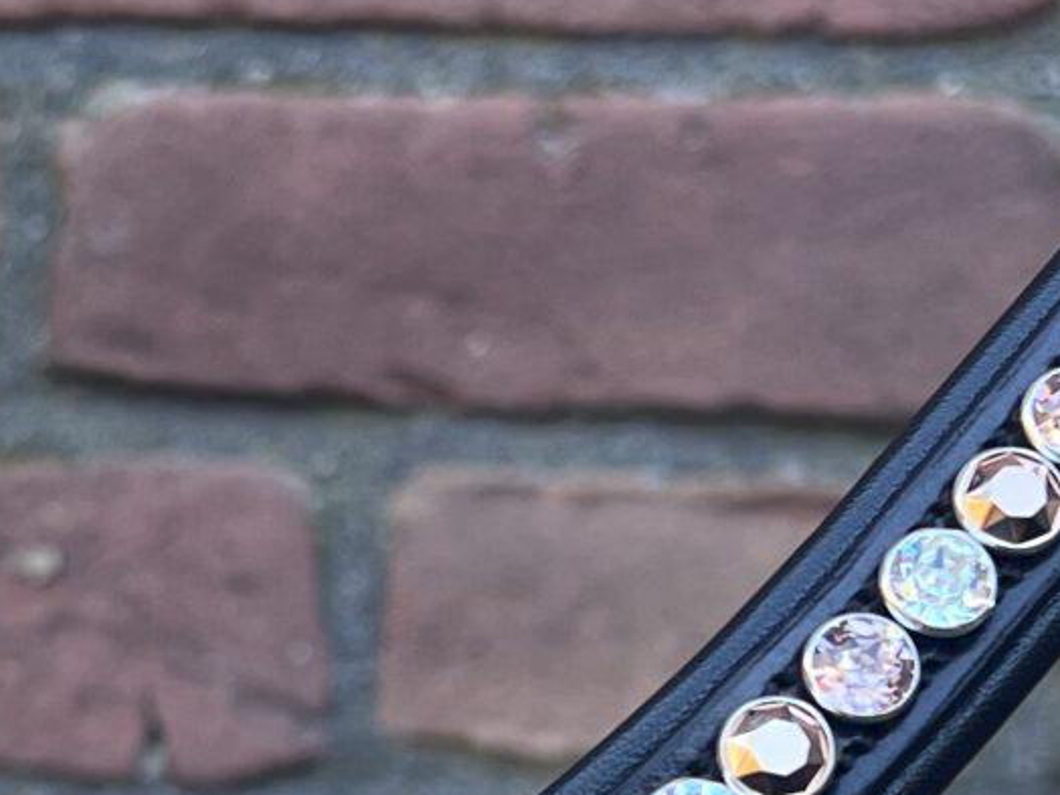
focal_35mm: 127
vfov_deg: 11.6
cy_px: 672
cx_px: 14
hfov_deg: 15.3
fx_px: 3889
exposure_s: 1/121
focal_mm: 5.7
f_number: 1.5
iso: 40
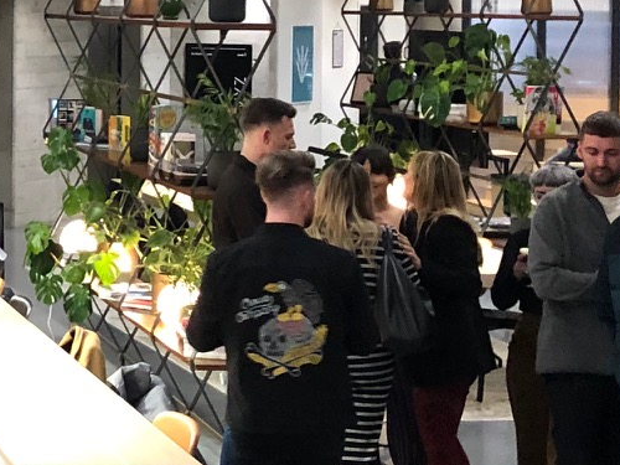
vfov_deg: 13.0
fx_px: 2024
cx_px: -314
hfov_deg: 16.0
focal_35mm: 113
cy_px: 42
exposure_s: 1/10
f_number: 1.8
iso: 100
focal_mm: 4
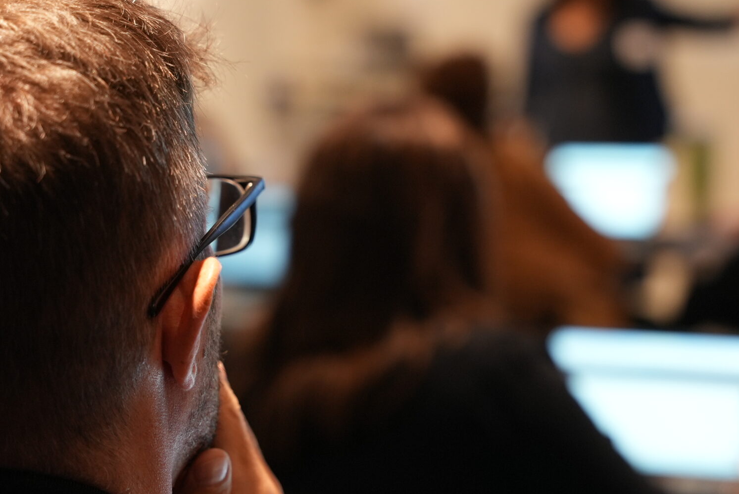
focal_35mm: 120
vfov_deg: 11.4
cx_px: 420
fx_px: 2465
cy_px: 282
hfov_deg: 17.0
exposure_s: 1/60
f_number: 2.8
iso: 1250
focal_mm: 70
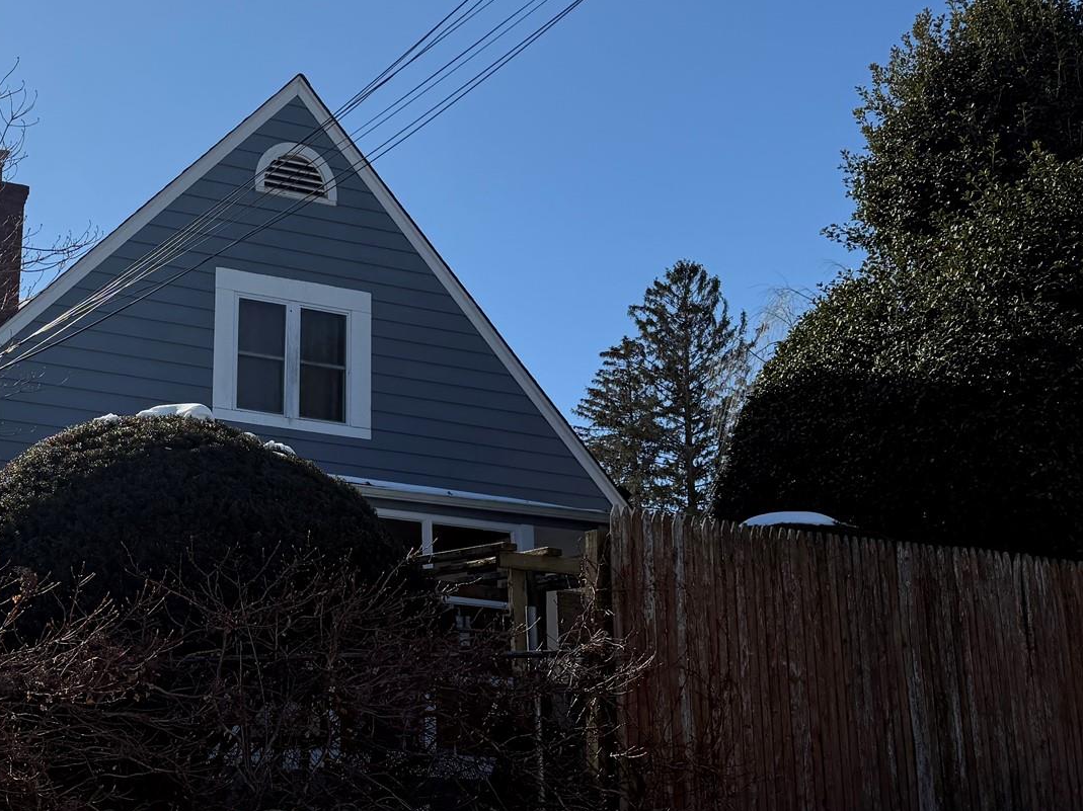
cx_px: 86
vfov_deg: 31.5
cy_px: 451
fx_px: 1439
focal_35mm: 46
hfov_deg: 38.1
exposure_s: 1/9091
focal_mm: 6.76
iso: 100
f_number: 1.78
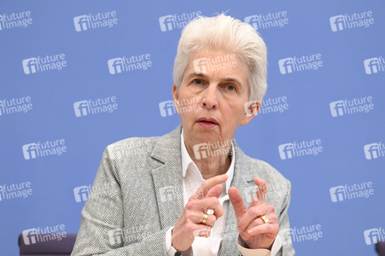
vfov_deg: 11.2
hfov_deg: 16.8
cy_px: 128
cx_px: 192
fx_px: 1304
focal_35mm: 122
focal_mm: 122
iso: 3200
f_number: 4.5
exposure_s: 1/800
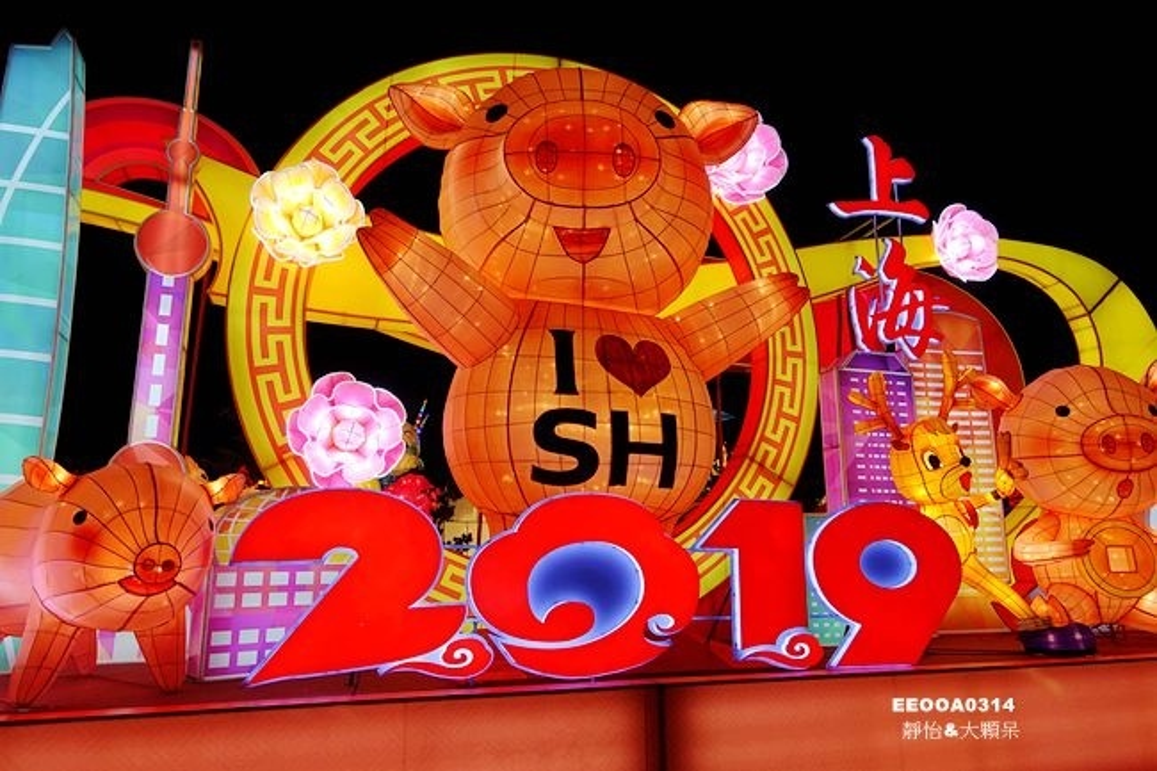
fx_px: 771
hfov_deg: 73.8
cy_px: 386
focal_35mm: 24
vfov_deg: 53.1
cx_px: 578
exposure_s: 1/80
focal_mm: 8.8
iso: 125
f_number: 3.2
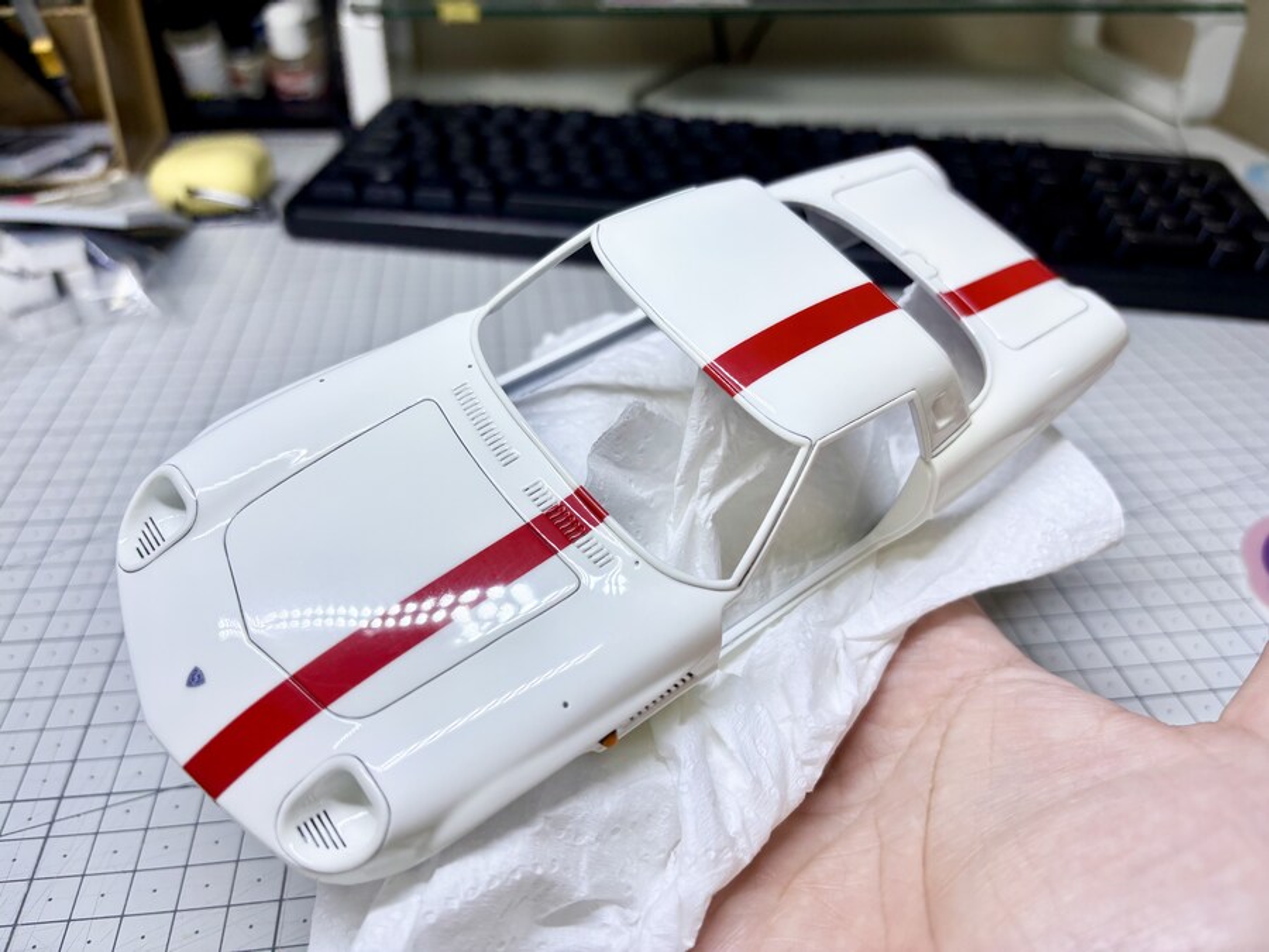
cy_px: 476
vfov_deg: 53.1
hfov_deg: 67.3
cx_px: 634
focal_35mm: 26
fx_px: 953
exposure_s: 1/198
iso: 50
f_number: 1.6
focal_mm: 5.96
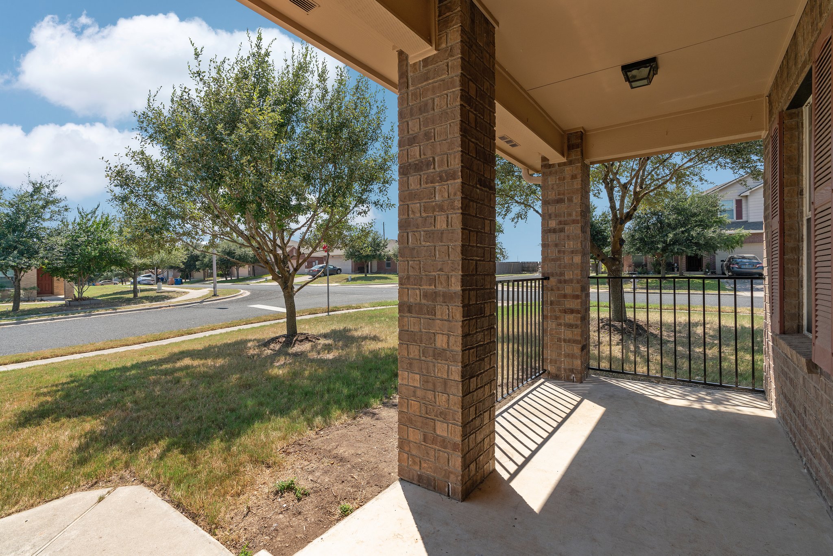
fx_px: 370
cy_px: 278
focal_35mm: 16
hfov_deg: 96.7
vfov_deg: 73.8
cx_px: 416
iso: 250
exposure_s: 1/320
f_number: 8
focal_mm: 16
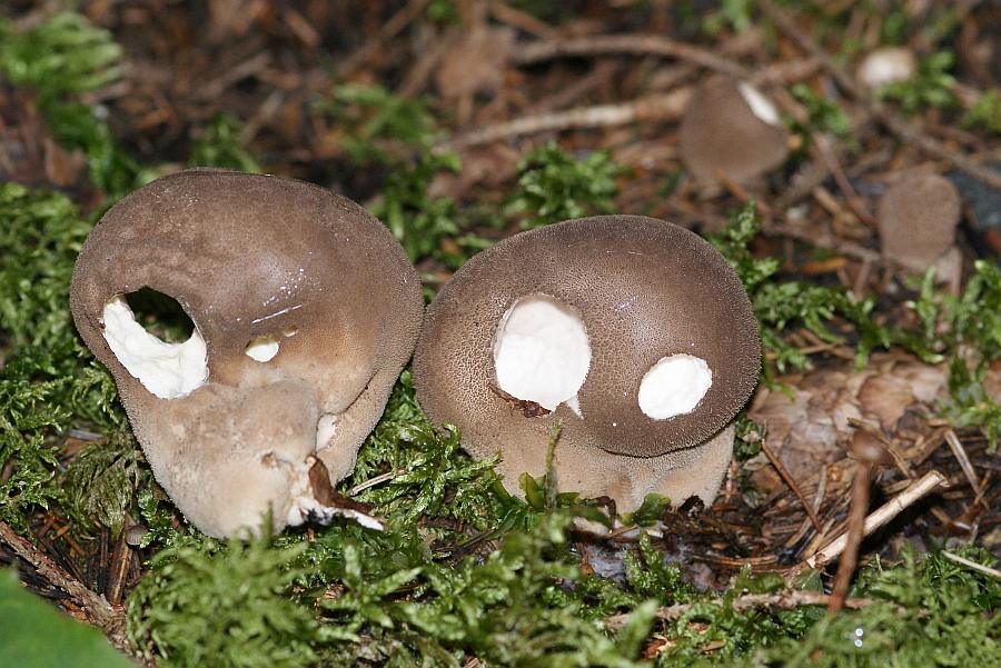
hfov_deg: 13.0
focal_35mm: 158
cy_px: 334
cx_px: 500
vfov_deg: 8.7
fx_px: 4381
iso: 400
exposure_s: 1/125
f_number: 5.6
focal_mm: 105
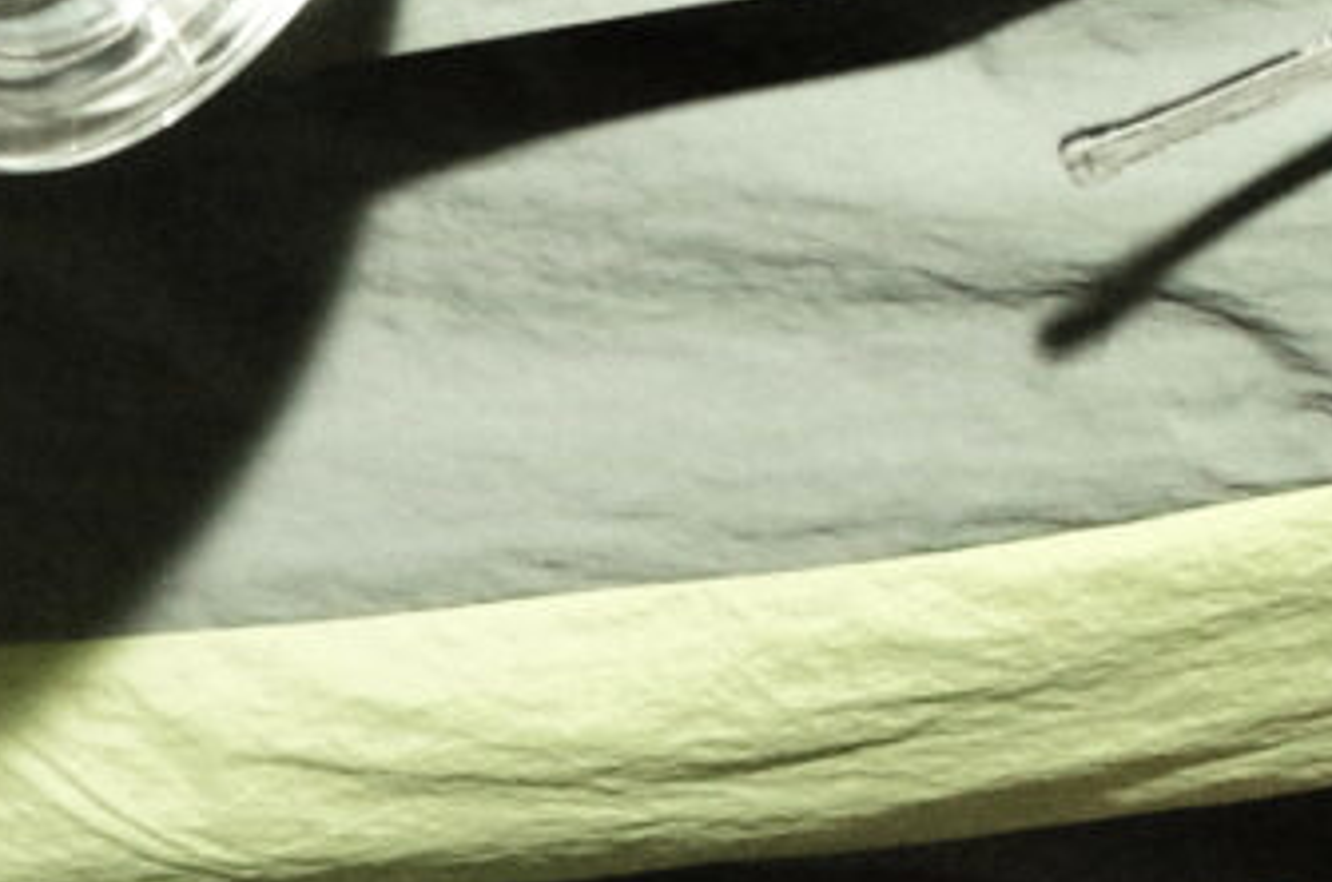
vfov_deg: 6.1
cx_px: -2473
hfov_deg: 8.3
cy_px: 2205
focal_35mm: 214
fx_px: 7903
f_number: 5.6
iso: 400
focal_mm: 18.3
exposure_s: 1/125
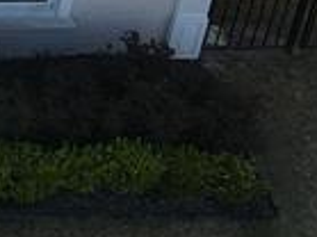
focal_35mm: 177
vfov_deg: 7.2
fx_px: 1619
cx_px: -529
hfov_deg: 9.5
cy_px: -538
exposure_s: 1/500
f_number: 2.8
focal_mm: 4.5
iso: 100
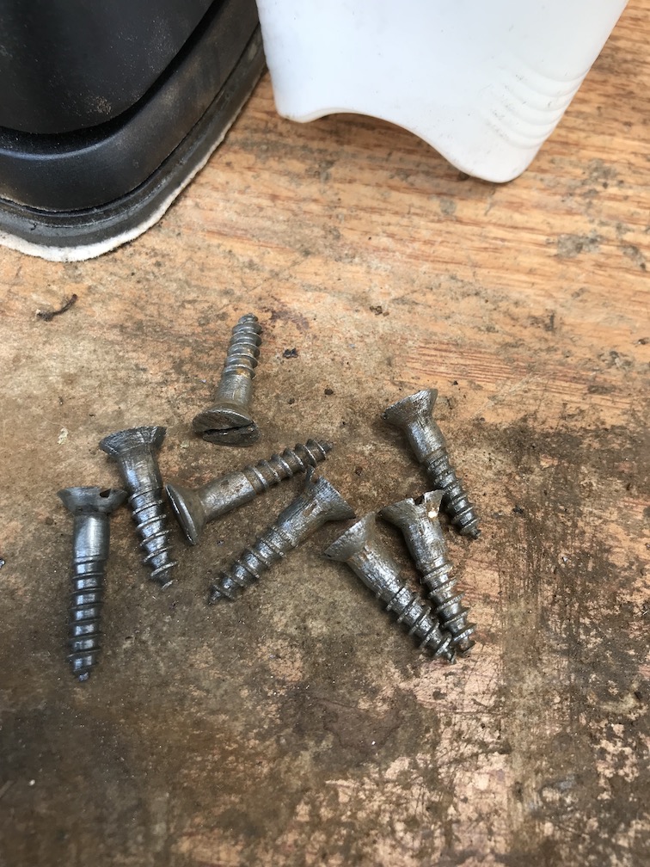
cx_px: 325
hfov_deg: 49.7
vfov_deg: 63.4
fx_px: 701
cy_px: 434
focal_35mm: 28
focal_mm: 3.99
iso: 20
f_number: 1.8
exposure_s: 1/137
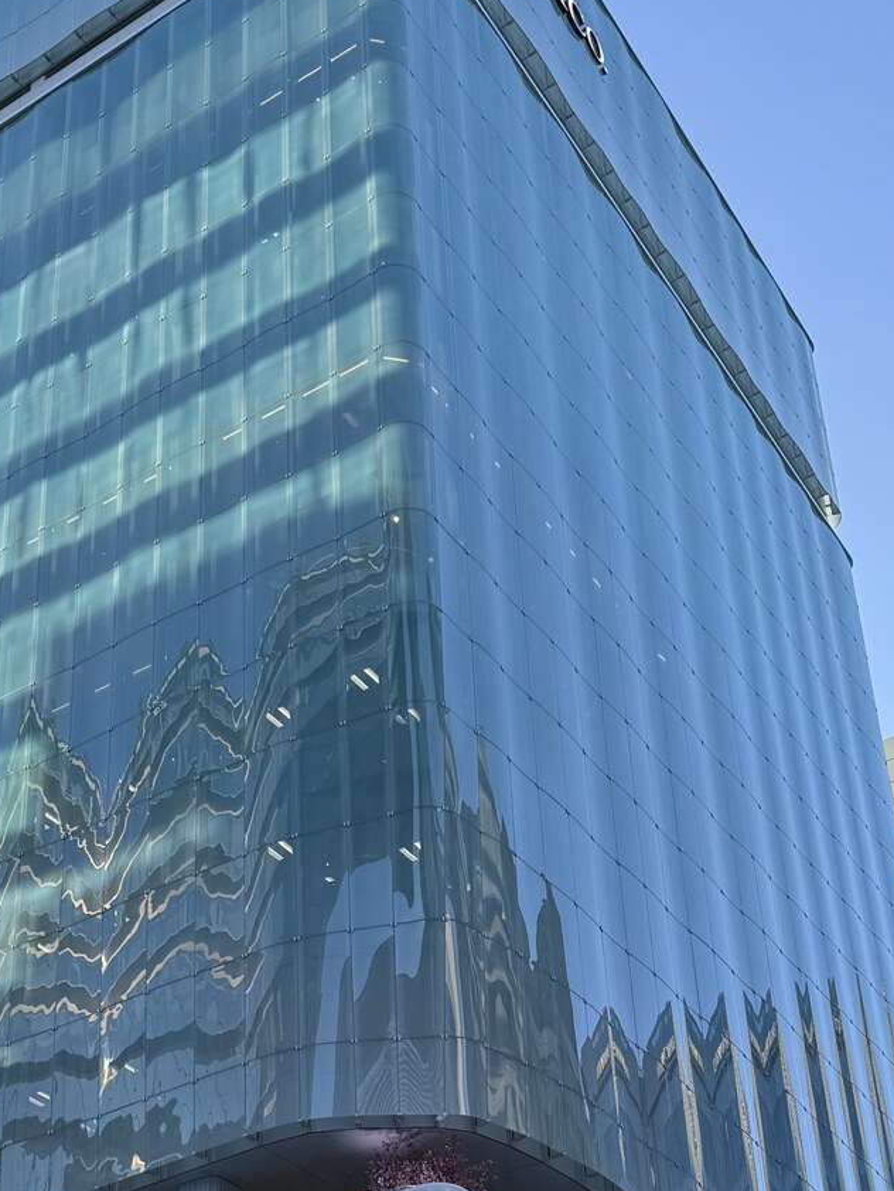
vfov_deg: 32.6
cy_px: 990
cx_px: 386
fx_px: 1962
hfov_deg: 25.6
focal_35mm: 57
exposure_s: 1/952
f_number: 1.78
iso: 80
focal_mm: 6.76
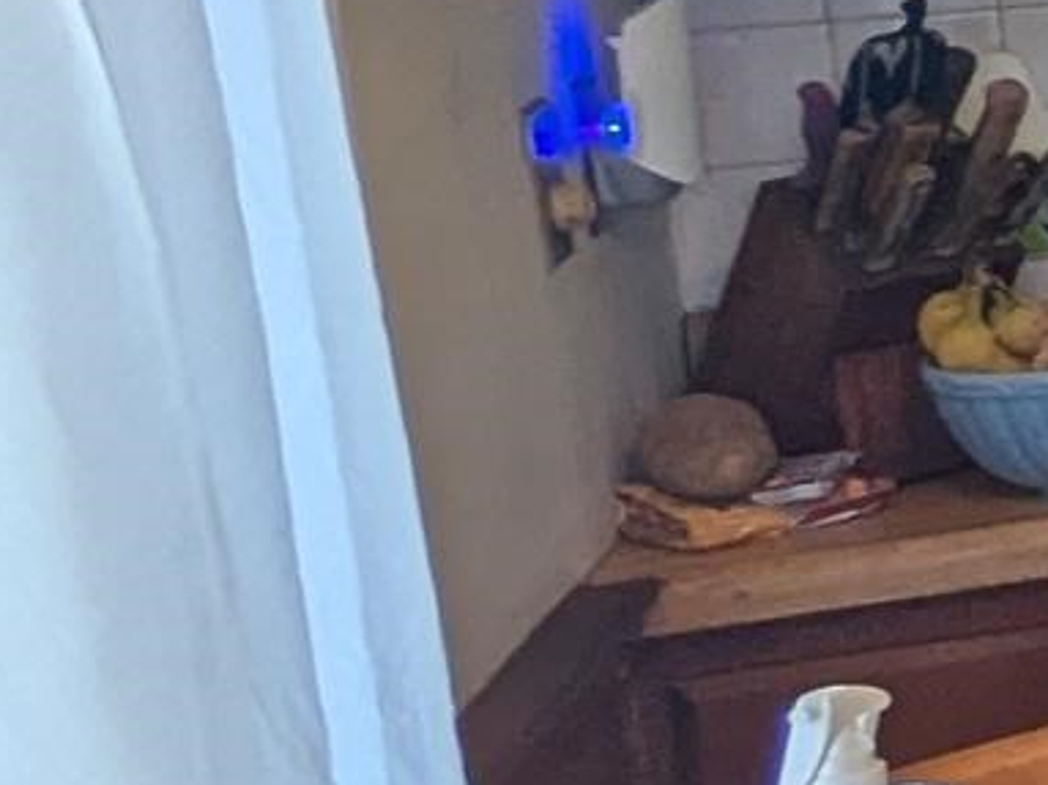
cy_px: -82
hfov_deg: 10.1
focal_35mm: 107
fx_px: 3238
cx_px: 3489
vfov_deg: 13.5
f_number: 2.2
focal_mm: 2.35
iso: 52
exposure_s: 1/40
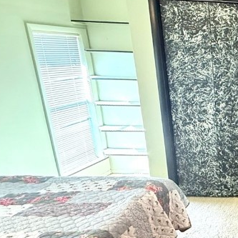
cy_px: 127
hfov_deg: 28.6
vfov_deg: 43.8
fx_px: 296
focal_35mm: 38
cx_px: 355
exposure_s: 1/60
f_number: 2.2
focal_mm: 2.22
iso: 500
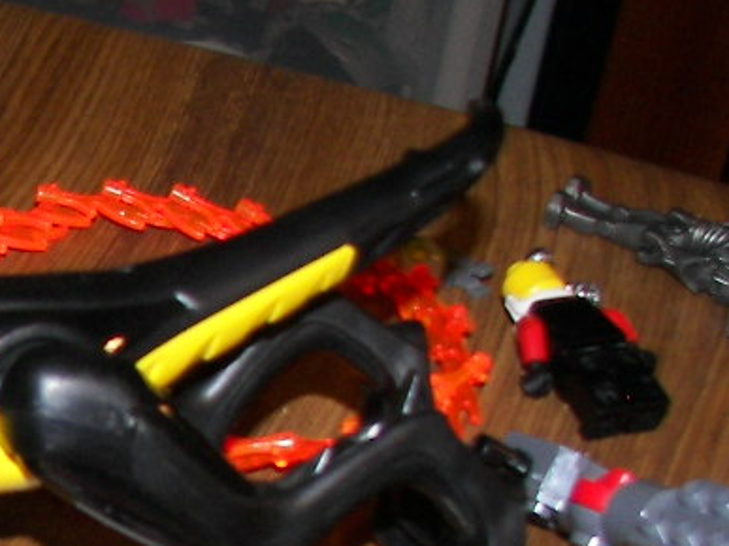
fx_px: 2505
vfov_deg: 12.2
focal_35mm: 119
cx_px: -254
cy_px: 614
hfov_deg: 15.6
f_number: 2.8
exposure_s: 1/30
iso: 100
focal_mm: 6
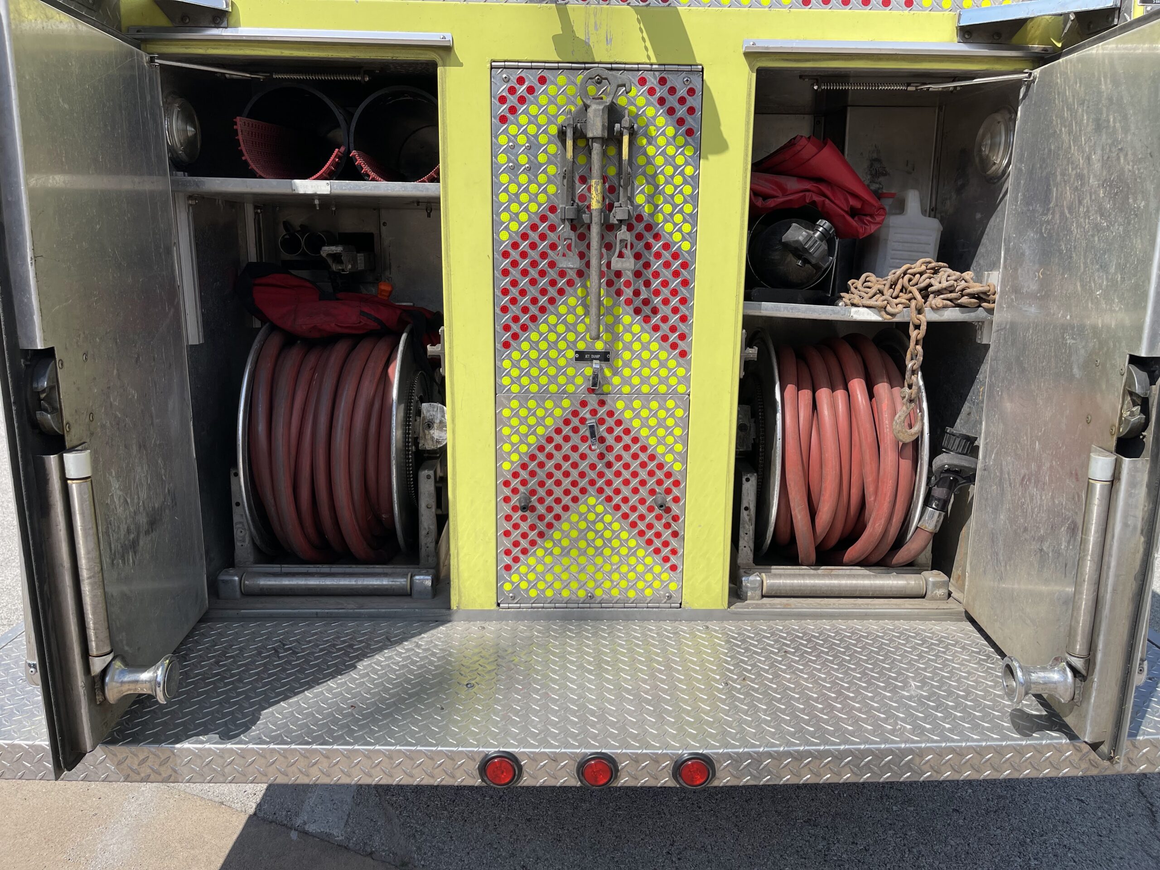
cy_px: 435
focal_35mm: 26
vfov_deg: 53.1
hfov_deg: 67.3
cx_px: 580
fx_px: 871
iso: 32
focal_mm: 5.1
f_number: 1.6
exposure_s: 1/3663
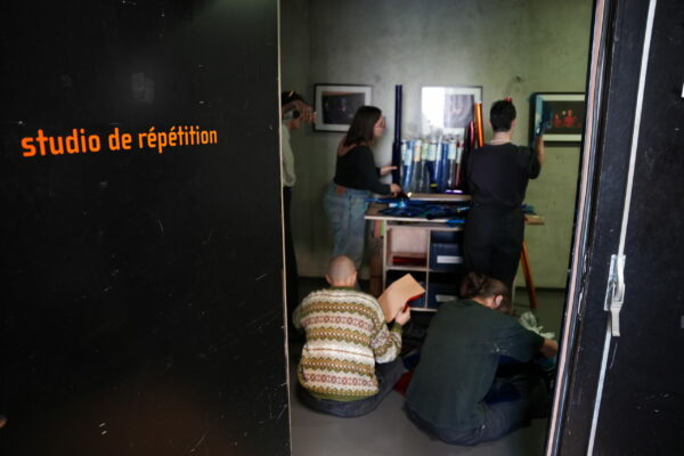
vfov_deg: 53.1
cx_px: 342
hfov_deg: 73.7
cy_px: 228
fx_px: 456
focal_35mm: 24
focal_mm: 24
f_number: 2.8
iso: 1250
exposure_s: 1/30
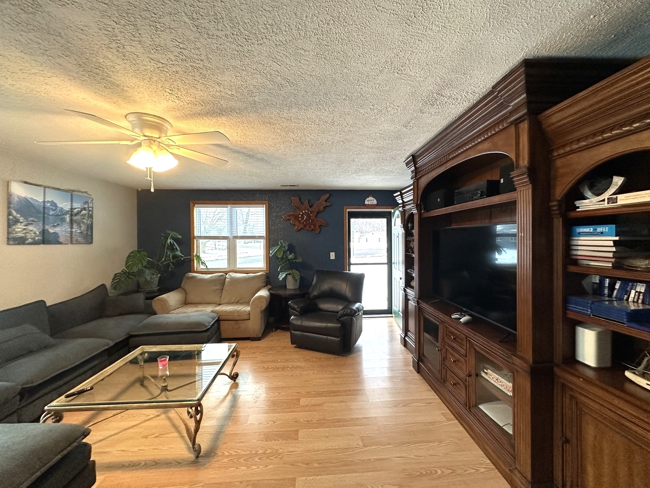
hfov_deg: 102.1
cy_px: 244
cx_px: 325
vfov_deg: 85.7
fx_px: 263
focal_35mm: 14
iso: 200
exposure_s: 1/120
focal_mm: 2.22
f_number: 2.2
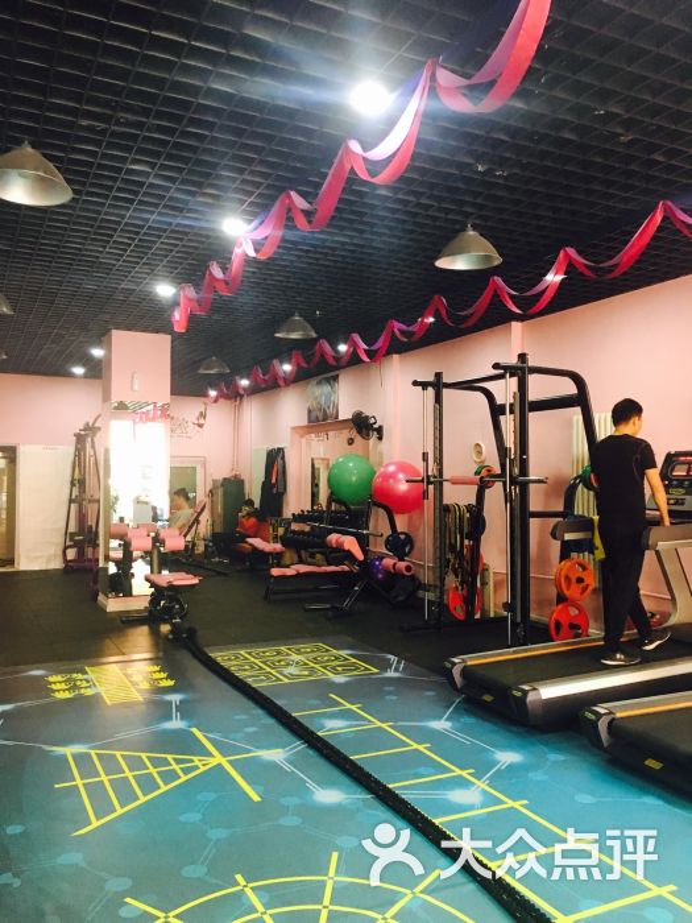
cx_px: 346
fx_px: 773
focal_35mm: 29
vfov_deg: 61.7
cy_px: 462
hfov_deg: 48.2
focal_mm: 4.15
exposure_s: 1/25
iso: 200
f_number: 2.2
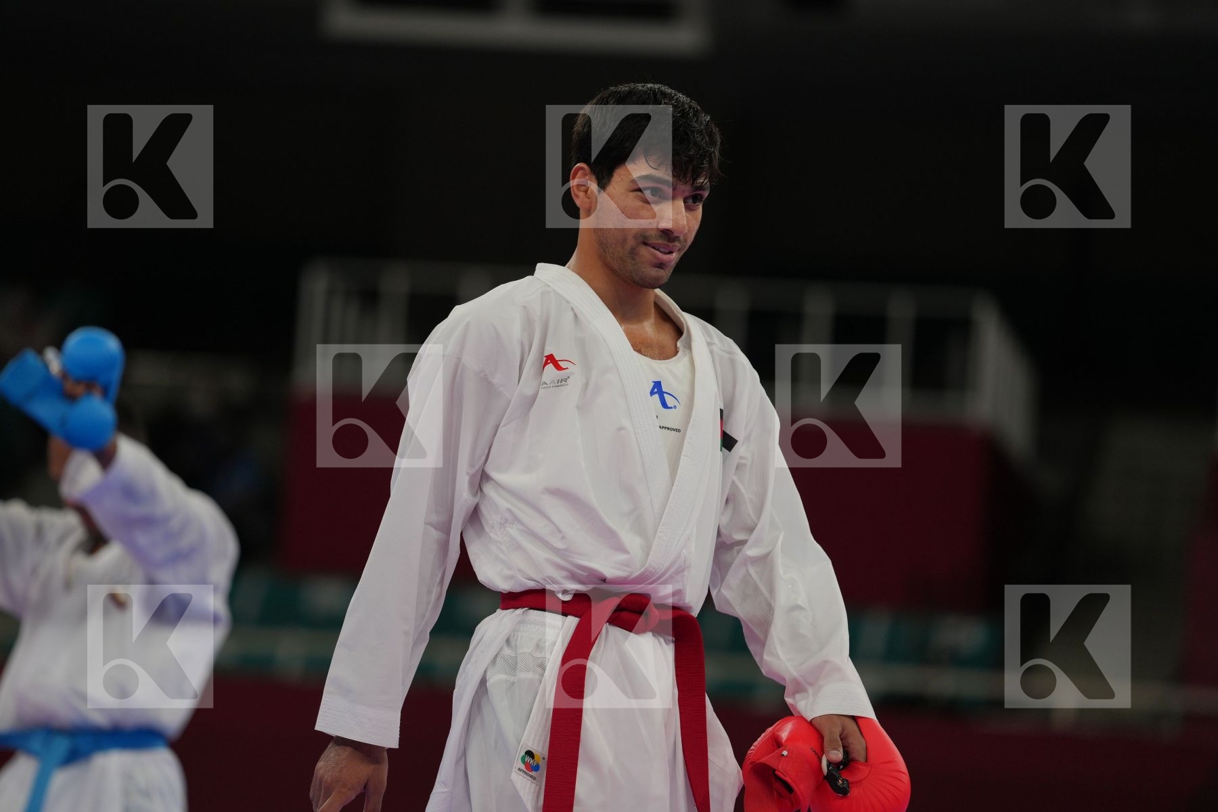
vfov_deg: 6.9
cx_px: 609
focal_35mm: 200
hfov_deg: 10.3
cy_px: 406
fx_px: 6766
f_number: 2.8
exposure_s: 1/1000
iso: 400
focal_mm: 200
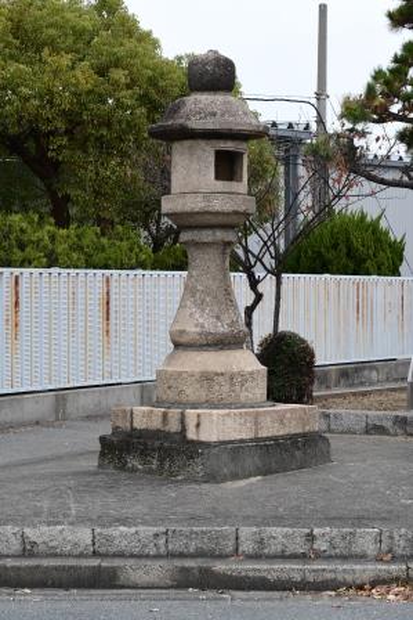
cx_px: 206
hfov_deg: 35.5
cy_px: 310
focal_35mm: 38
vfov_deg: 51.3
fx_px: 645
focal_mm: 25
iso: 100
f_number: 5.6
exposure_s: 1/60
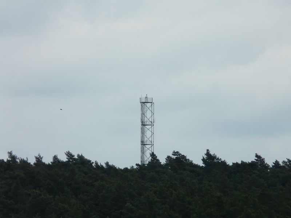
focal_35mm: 504
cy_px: 109
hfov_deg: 3.9
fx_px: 4237
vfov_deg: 3.0
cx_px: 146
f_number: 6.3
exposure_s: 1/500
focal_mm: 82.8
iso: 100
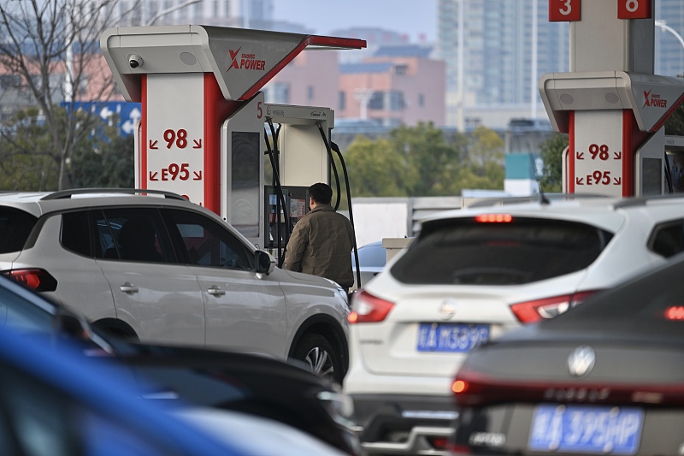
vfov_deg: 6.9
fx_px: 3799
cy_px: 228
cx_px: 342
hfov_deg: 10.3
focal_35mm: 200
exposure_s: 1/800
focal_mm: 200
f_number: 2.8
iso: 400
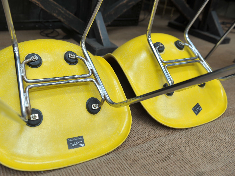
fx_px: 258
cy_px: 88
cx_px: 106
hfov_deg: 48.9
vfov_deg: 37.7
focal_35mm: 38
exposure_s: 1/50
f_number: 4
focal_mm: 35
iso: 200
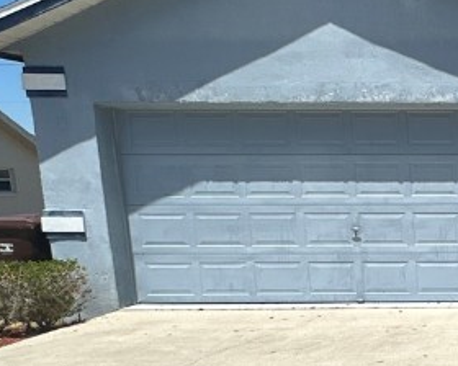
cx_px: 684
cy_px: 283
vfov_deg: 29.7
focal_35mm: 50
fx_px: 678
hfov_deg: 26.8
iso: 40
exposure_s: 1/2564
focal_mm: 2.22
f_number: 2.2
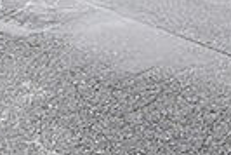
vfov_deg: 17.9
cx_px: 125
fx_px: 360
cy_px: -145
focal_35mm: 56
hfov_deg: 35.6
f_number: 6.3
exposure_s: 1/160
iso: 400
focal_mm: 8
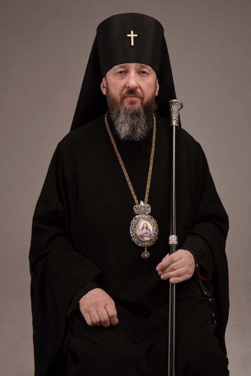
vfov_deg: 33.4
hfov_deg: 22.6
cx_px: 126
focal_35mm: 60
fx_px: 627
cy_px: 188
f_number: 8
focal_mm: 60
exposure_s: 1/80
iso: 100
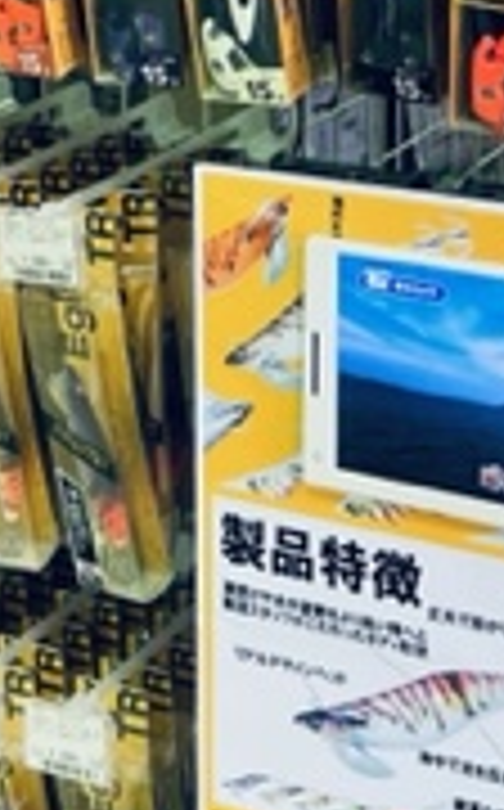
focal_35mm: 98
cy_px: 14
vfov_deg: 20.6
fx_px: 2161
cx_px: 135
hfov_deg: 13.3
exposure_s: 1/100
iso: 100
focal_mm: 5.7
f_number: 1.5
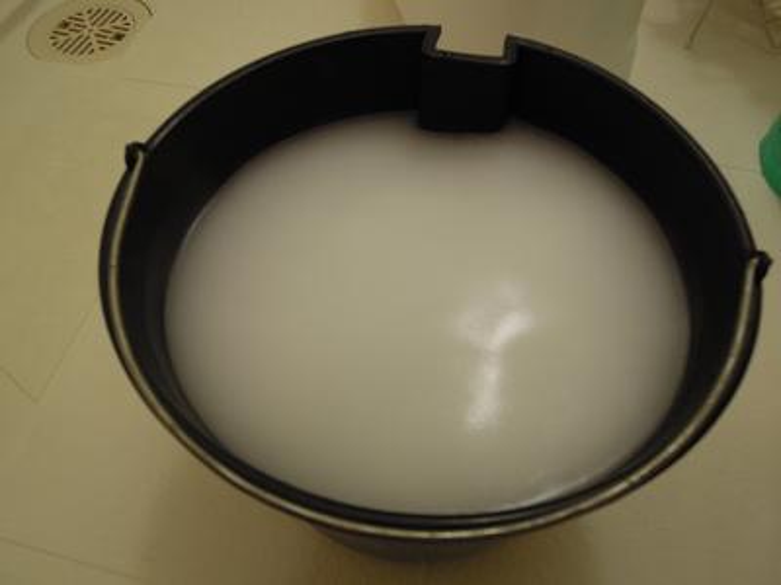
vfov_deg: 56.8
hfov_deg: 71.6
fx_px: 541
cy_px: 292
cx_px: 390
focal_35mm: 24
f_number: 2.8
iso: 200
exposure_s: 1/30
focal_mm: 4.3
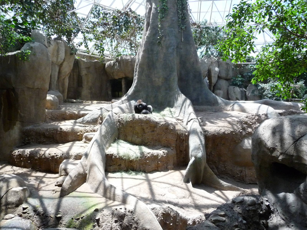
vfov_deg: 49.7
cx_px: 154
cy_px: 115
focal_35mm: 28
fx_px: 248
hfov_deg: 63.4
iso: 400
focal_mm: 4.7
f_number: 3.3
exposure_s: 1/80
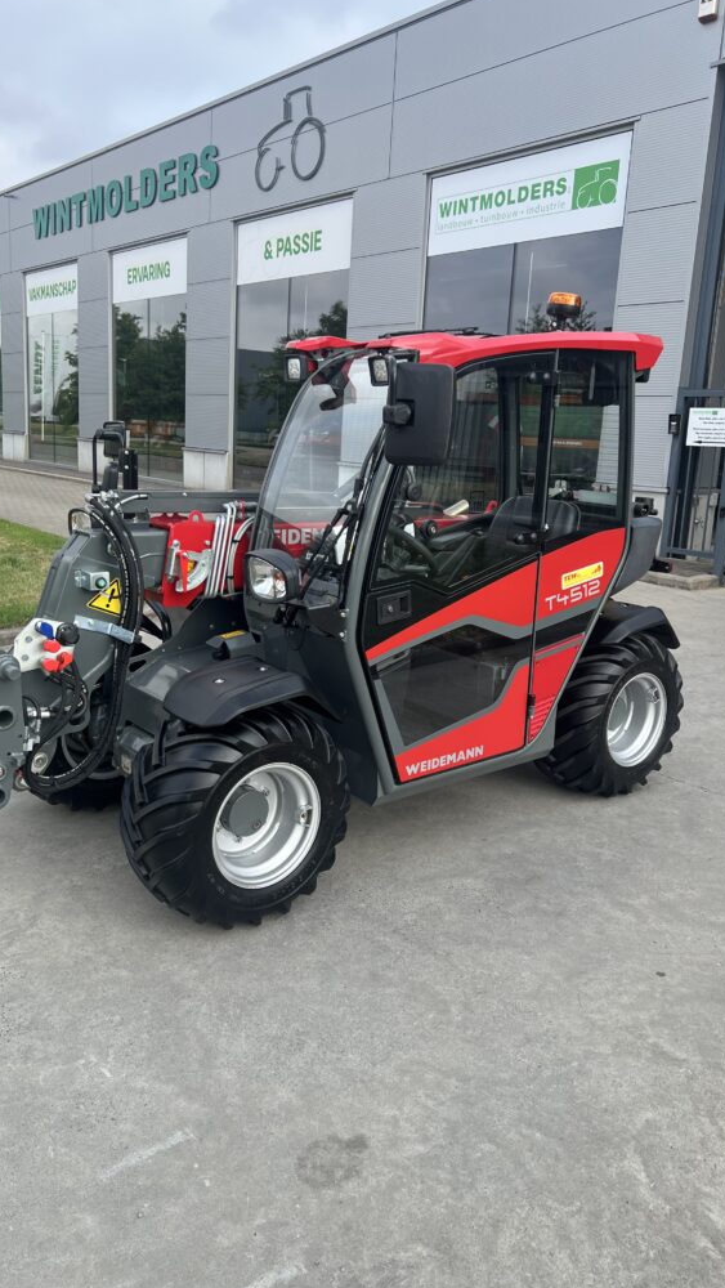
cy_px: 641
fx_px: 990
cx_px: 330
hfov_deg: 40.2
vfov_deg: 66.1
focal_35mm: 29
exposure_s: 1/1377
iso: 50
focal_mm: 5.7
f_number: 1.5
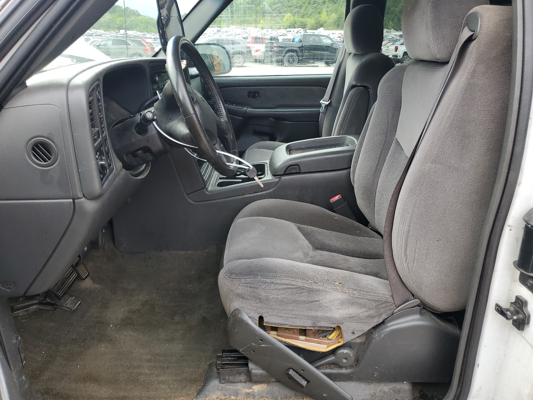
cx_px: 266
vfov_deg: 53.1
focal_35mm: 26
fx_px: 400
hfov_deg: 67.3
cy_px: 200
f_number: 1.5
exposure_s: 1/141
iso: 50
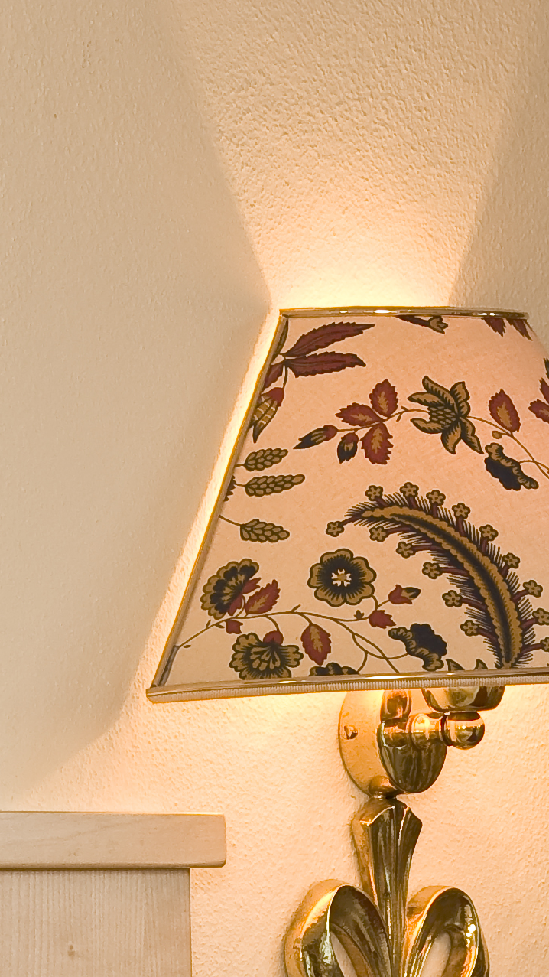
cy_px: 1577
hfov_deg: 4.8
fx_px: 6550
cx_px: 610
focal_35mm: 253
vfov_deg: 8.3
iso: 200
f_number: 8
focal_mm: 48
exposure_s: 1/15
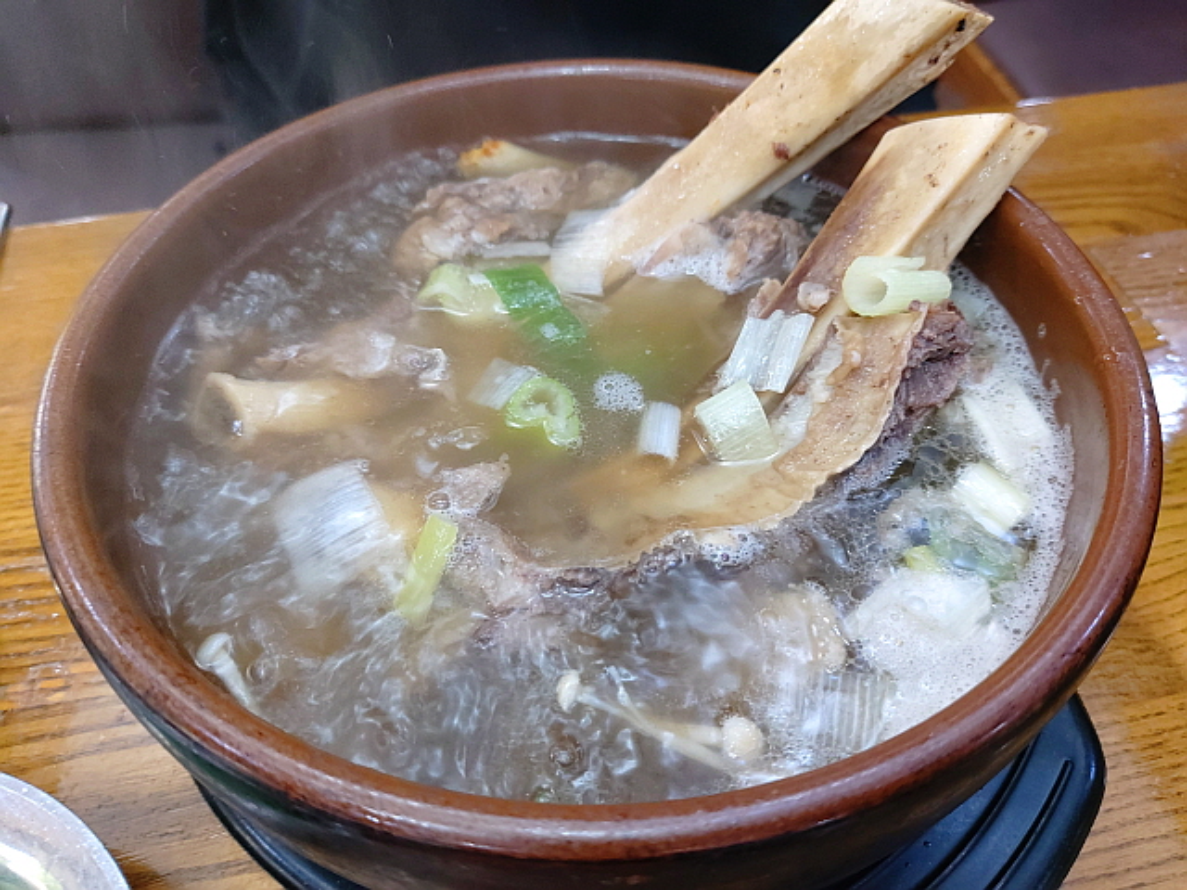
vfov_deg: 54.9
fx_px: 857
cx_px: 594
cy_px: 445
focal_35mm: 25
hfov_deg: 69.4
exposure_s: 1/60
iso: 250
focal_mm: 4.58
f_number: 2
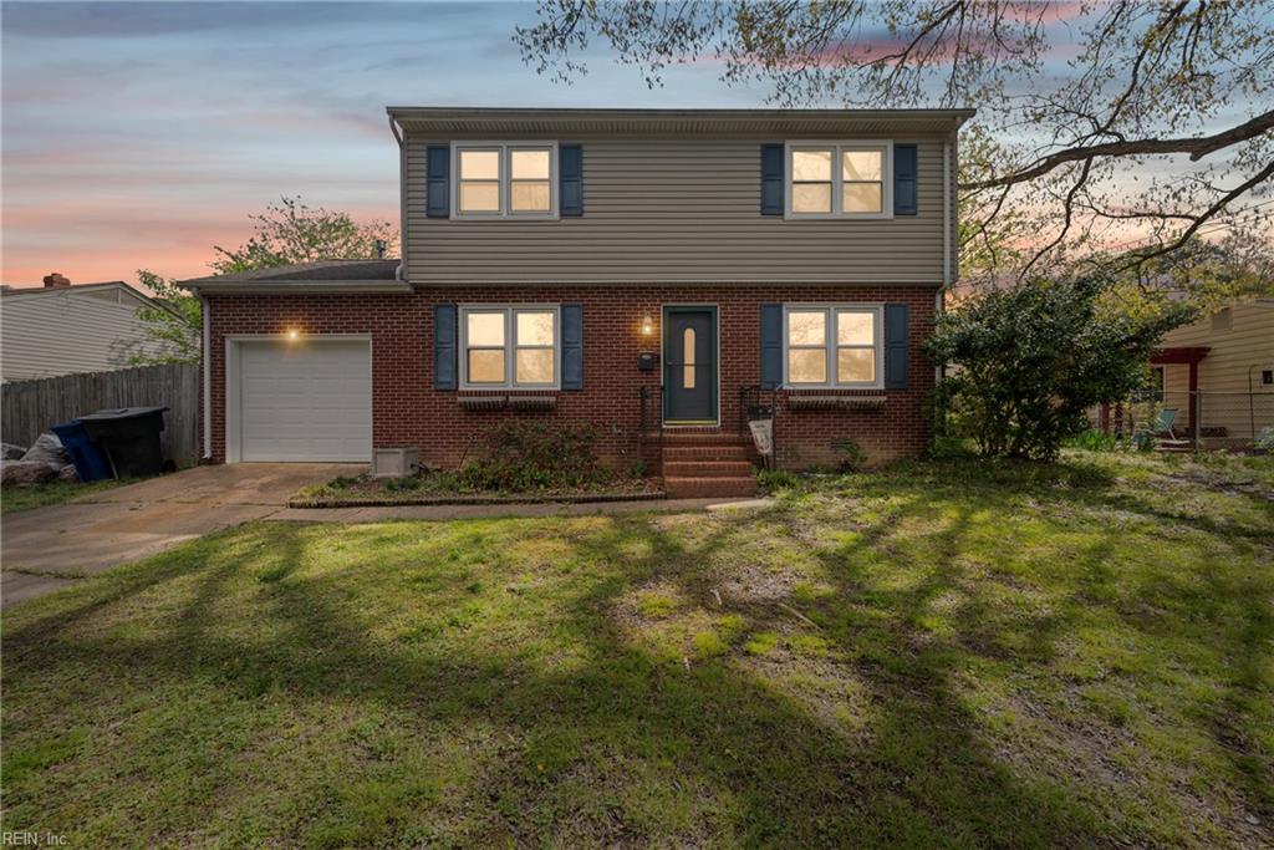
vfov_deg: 81.2
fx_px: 495
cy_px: 425
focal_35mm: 14
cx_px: 637
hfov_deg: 104.2
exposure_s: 1/60
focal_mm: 14
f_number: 8
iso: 400
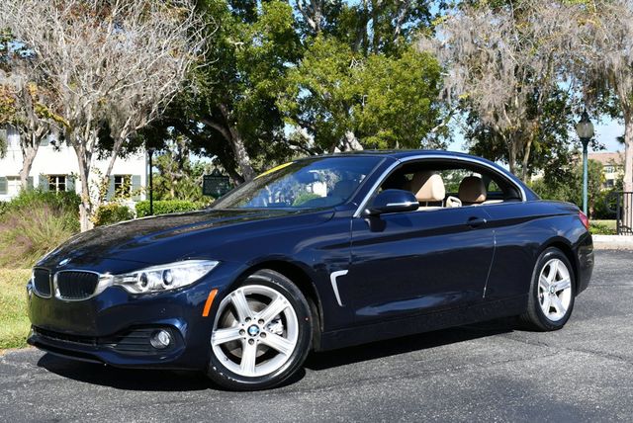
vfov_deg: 28.1
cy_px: 212
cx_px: 316
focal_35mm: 48
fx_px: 845
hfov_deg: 41.1
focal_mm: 24
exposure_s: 1/250
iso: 125
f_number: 8
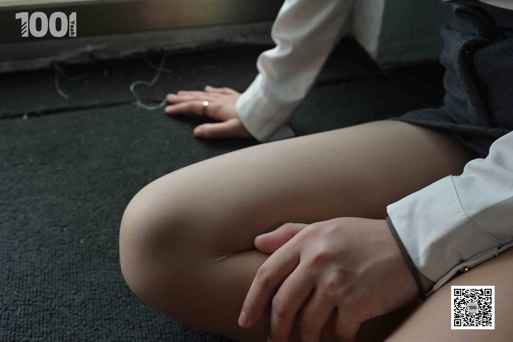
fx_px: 499
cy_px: 171
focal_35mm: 35
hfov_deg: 54.4
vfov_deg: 37.9
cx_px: 256
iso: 640
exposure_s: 1/160
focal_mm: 35
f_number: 8
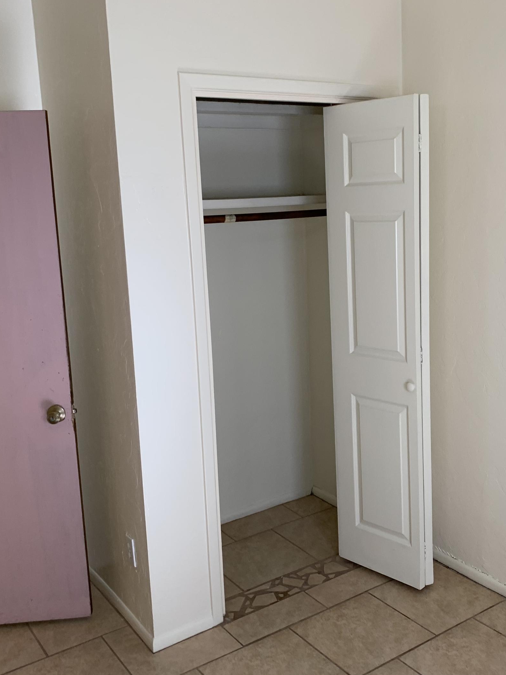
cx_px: 298
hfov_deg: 38.5
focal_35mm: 37
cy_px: 332
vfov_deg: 50.1
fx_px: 721
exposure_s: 1/98
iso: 50
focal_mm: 4.25
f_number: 1.8
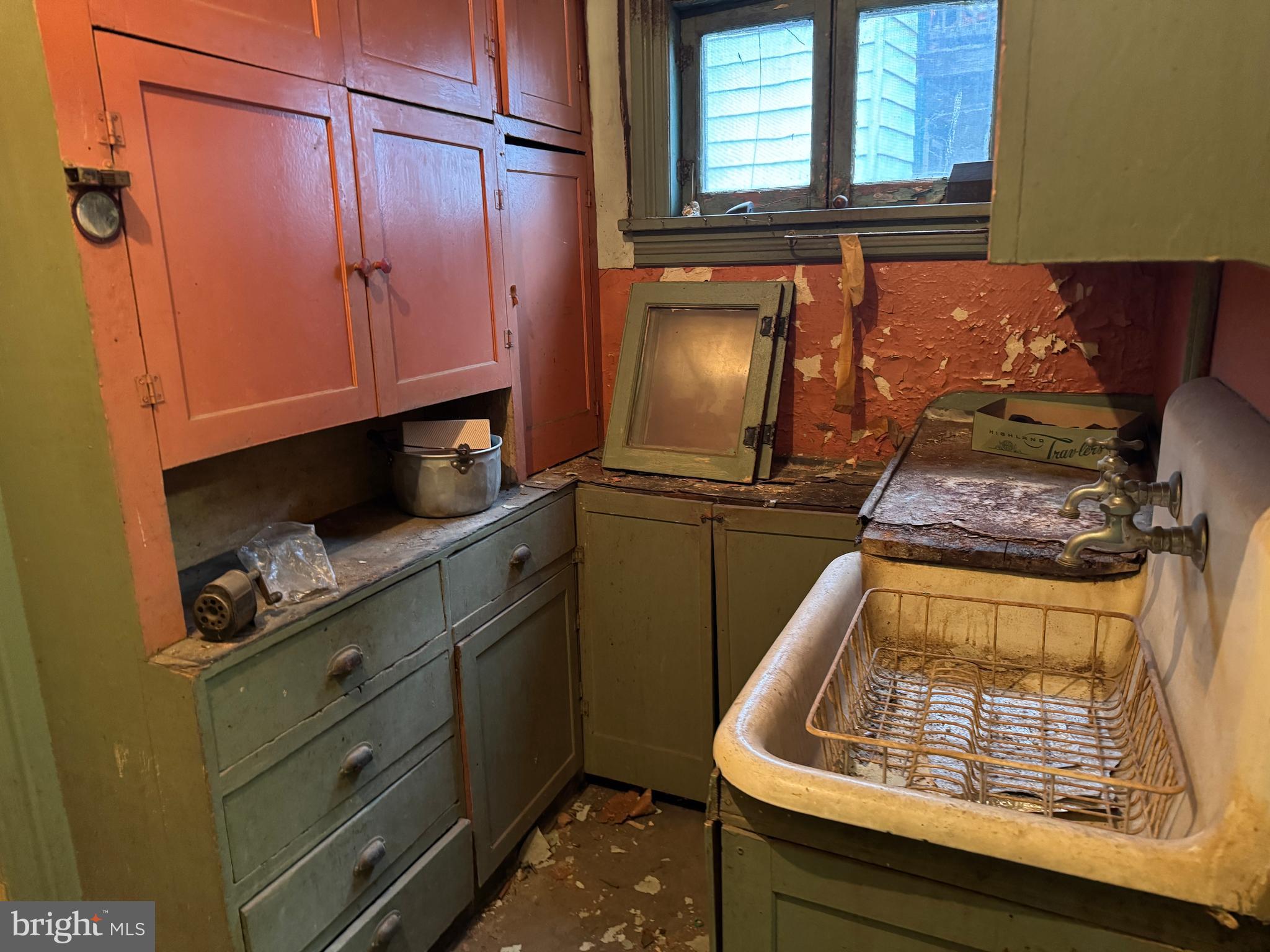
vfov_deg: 56.8
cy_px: 476
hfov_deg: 71.6
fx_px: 881
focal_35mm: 24
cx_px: 635
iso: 800
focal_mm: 6.76
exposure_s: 1/30
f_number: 1.78
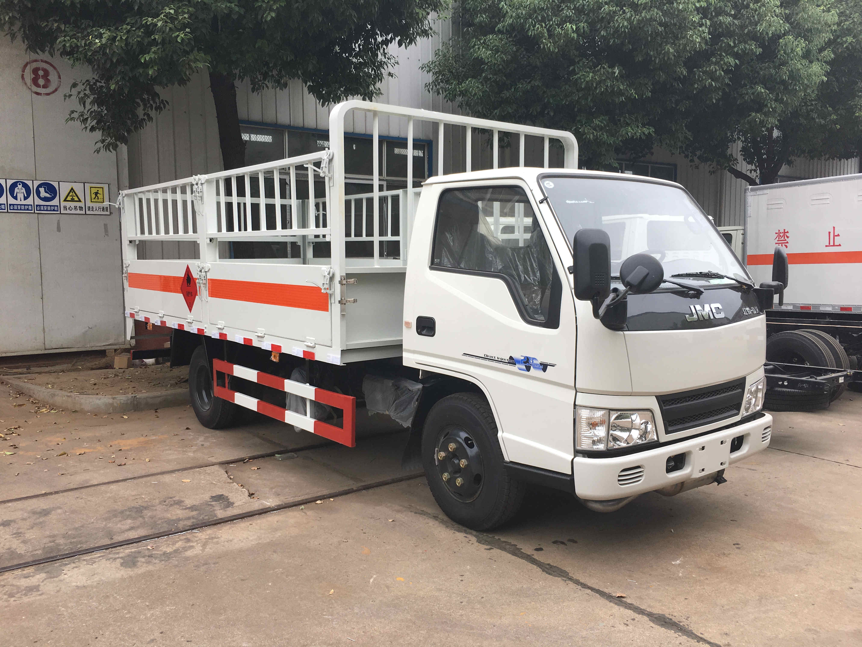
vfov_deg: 48.2
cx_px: 431
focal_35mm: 29
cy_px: 324
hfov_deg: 61.7
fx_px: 722
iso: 25
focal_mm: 4.15
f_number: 2.2
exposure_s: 1/364
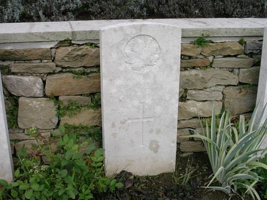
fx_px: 347
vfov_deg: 32.2
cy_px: 100
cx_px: 134
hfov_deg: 42.1
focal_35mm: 45
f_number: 5.8
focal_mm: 6.7
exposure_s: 1/264
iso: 70
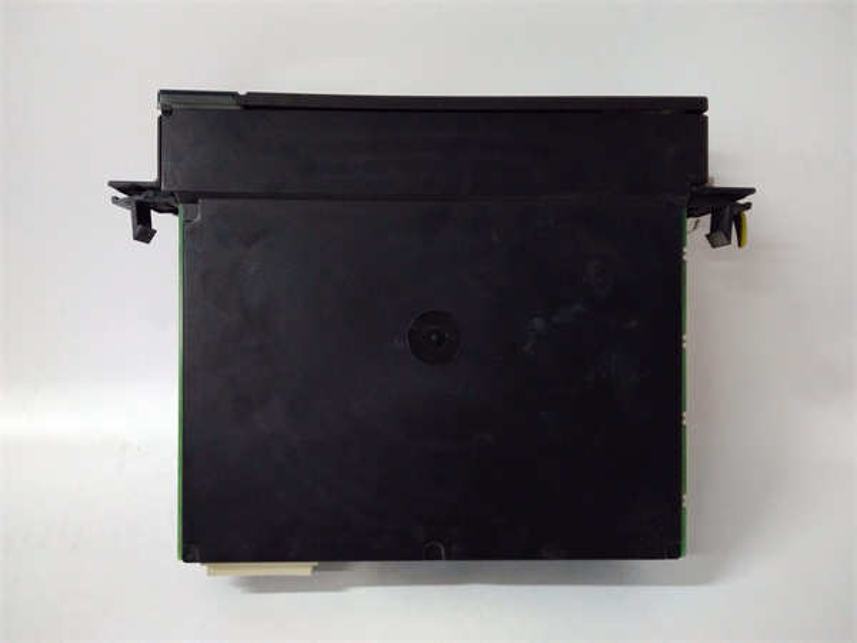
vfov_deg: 51.4
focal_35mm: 27
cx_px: 428
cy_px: 322
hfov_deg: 65.3
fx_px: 668
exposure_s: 1/33
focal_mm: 3.79
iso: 716
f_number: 2
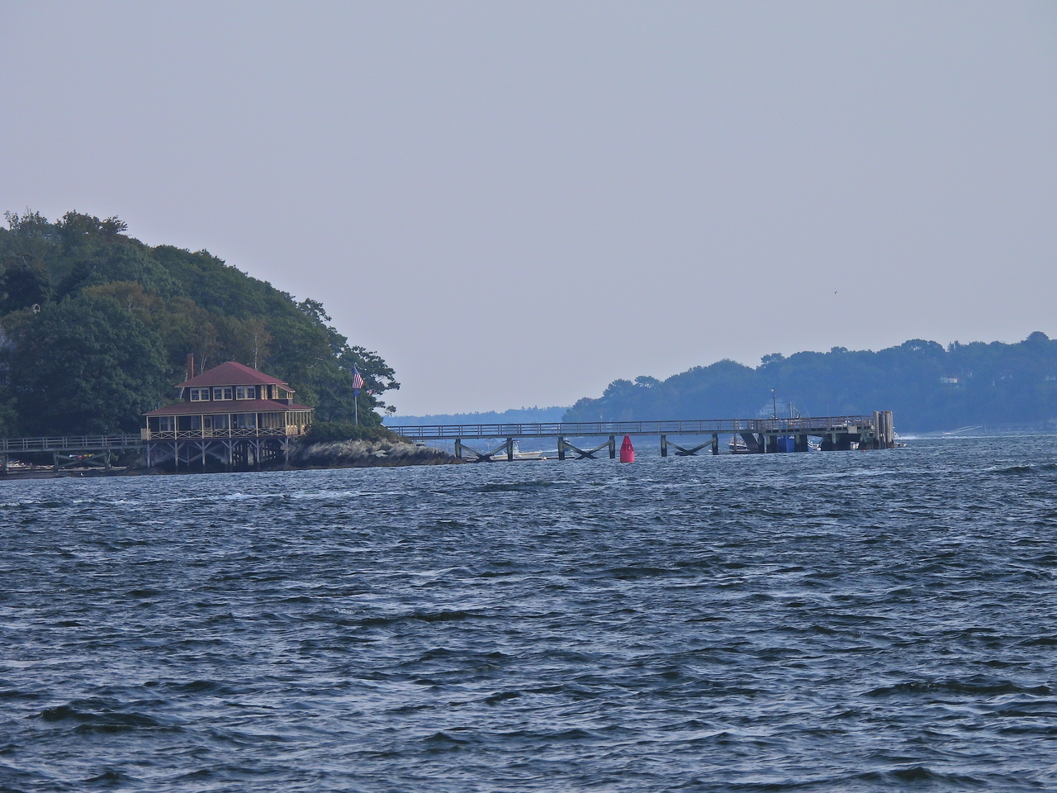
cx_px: 528
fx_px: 13741
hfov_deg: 4.4
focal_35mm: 450
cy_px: 396
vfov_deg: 3.3
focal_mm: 80.3
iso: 100
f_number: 5
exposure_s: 1/800
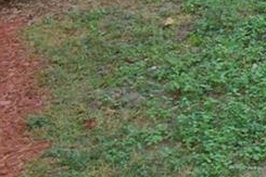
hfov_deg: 13.5
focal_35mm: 98
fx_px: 724
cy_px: -258
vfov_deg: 11.4
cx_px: 676
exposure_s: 1/250
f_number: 8
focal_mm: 10
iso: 100
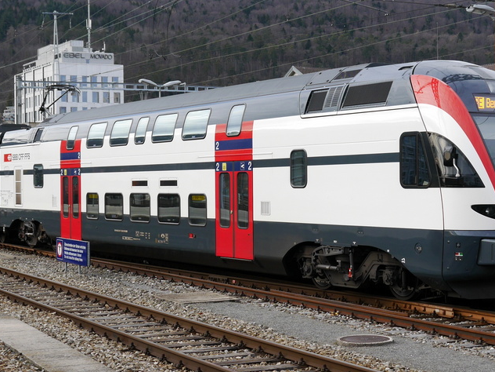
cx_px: 247
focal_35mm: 76
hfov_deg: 25.7
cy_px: 202
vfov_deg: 19.4
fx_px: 1087
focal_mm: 20
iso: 160
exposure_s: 1/200
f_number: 5.6
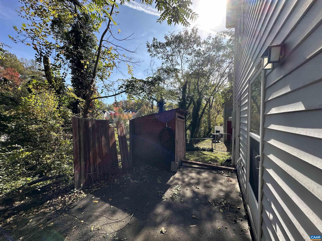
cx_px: 161
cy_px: 120
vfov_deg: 85.7
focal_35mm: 14
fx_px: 130
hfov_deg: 102.1
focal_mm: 2.22
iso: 40
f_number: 2.2
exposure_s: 1/662
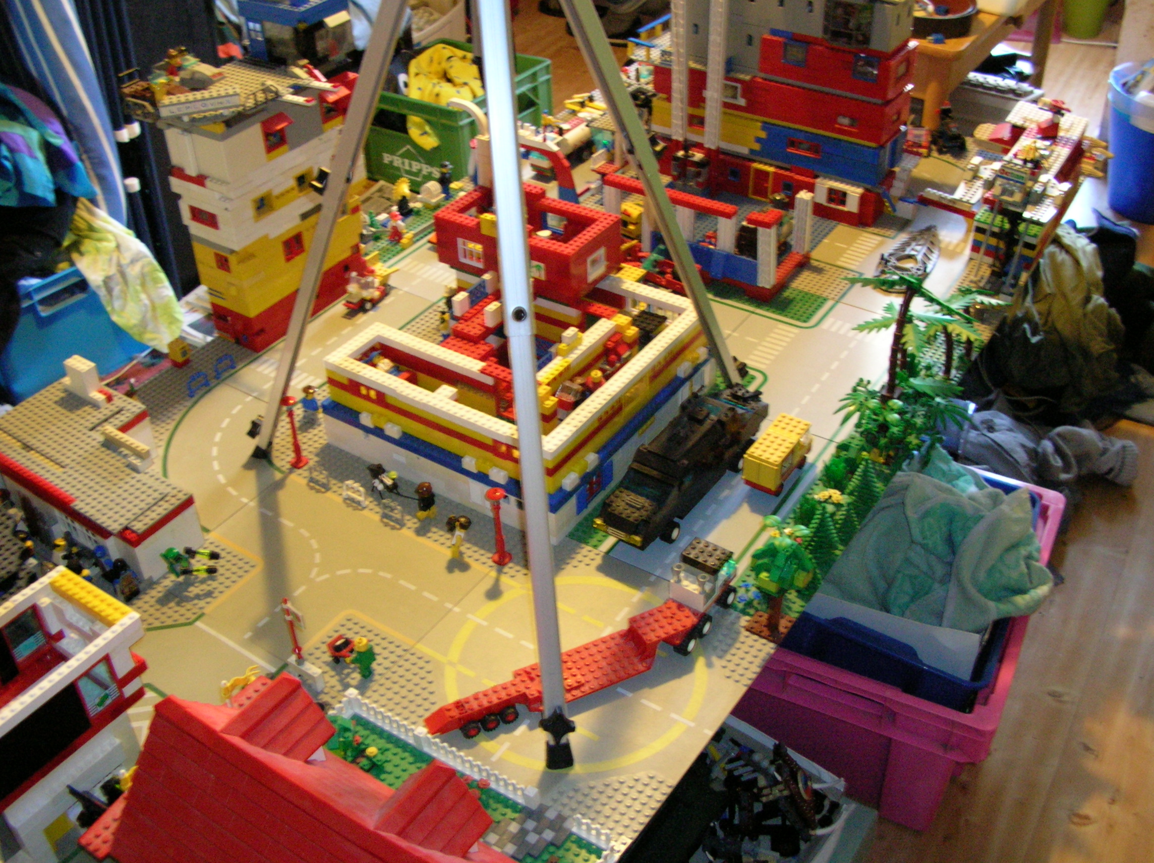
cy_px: 432
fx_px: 1166
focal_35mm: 35
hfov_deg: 52.7
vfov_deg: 40.6
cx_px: 577
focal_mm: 5.8
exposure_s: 1/2.8
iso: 200
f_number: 2.8
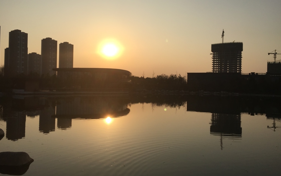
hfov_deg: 61.2
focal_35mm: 31
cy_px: 86
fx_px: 237
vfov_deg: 40.6
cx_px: 140
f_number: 2.2
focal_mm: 4.15
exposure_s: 1/4405
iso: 32
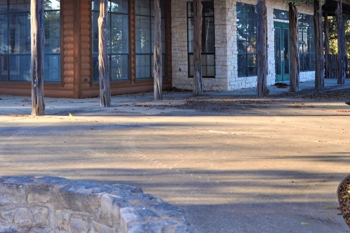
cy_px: 10
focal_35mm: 65
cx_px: 84
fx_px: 631
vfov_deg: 20.3
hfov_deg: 30.4
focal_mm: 22
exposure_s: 1/200
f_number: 5.6
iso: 200
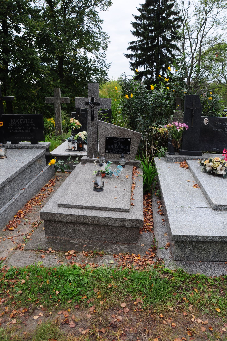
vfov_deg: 67.4
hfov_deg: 47.8
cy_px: 170
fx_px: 256
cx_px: 114
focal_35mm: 27
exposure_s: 1/250
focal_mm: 18
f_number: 7.1
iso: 250
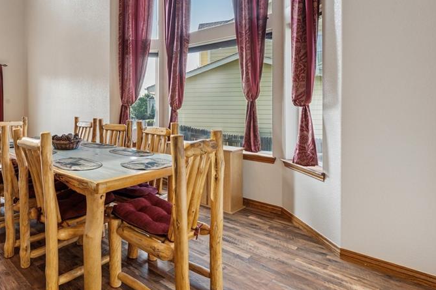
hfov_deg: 71.4
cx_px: 114
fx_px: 278
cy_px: 108
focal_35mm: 23
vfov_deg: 54.4
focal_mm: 15
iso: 800
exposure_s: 1/25
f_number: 11
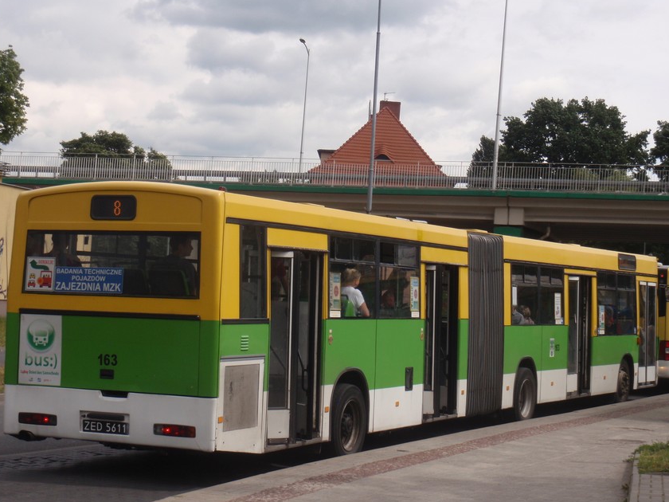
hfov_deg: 26.0
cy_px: 266
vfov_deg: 19.6
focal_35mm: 75
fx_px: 1449
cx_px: 323
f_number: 4.9
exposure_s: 1/500
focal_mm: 12.5
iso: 80
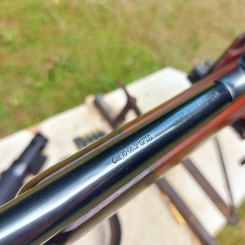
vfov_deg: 55.6
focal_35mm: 29
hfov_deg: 55.6
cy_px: 124
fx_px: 232
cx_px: 122
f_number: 1.8
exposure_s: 1/164
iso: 32
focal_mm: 5.23
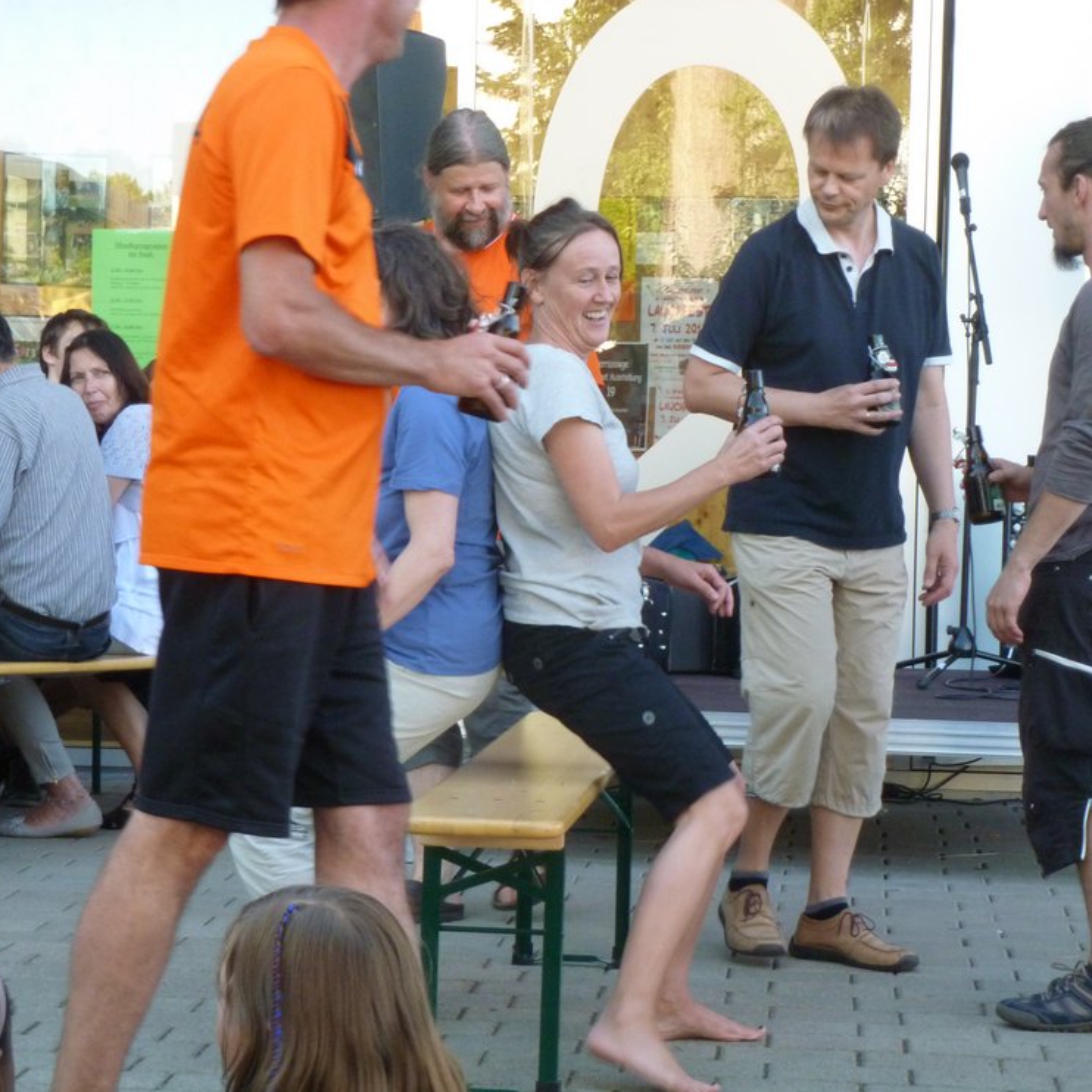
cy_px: 550
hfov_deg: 16.4
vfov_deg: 16.4
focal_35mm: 106
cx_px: 558
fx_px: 3783
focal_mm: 16
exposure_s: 1/80
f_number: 4.9
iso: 400
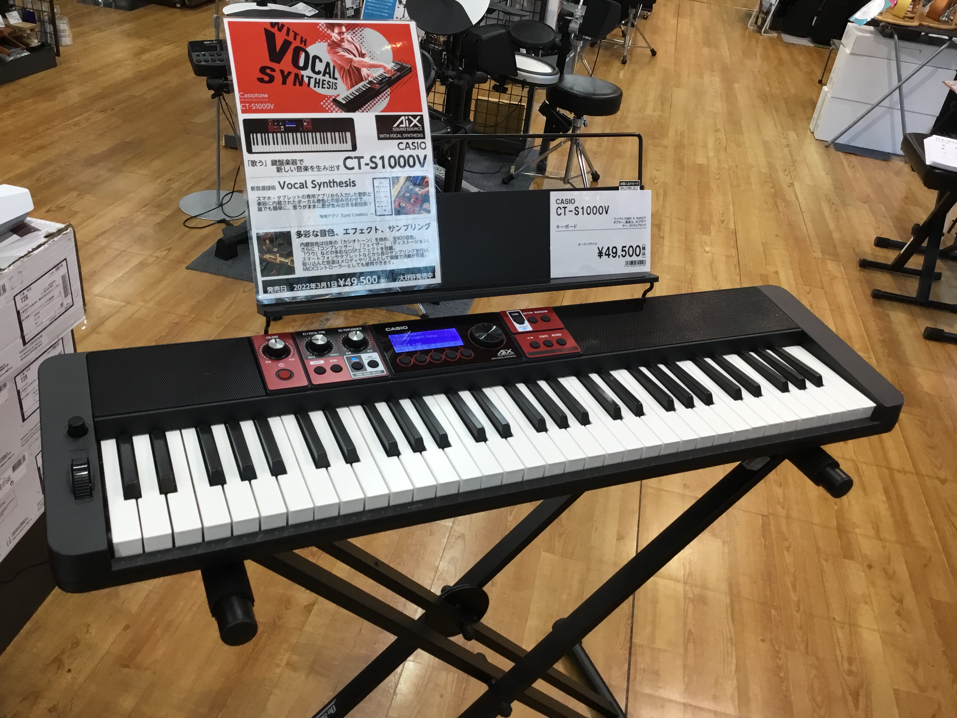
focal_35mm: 31
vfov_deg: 45.4
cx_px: 478
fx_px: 857
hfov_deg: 58.4
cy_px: 359
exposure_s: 1/30
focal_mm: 3.3
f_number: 2.4
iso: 25
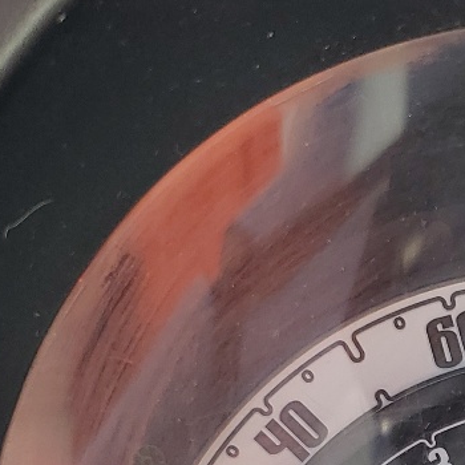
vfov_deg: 15.6
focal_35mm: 105
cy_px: 638
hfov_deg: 15.9
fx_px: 1596
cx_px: 577
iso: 50
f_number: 1.5
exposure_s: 1/286
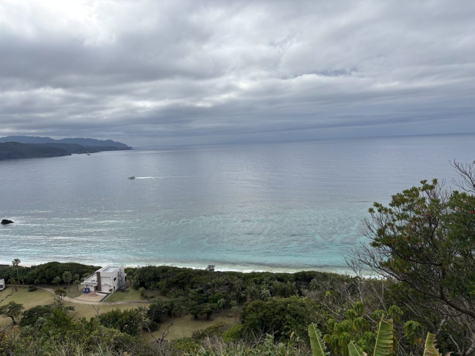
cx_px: 238
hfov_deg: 67.3
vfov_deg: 53.1
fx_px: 357
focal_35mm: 26
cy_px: 178
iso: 50
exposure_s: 1/4854
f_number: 1.6
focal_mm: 5.96
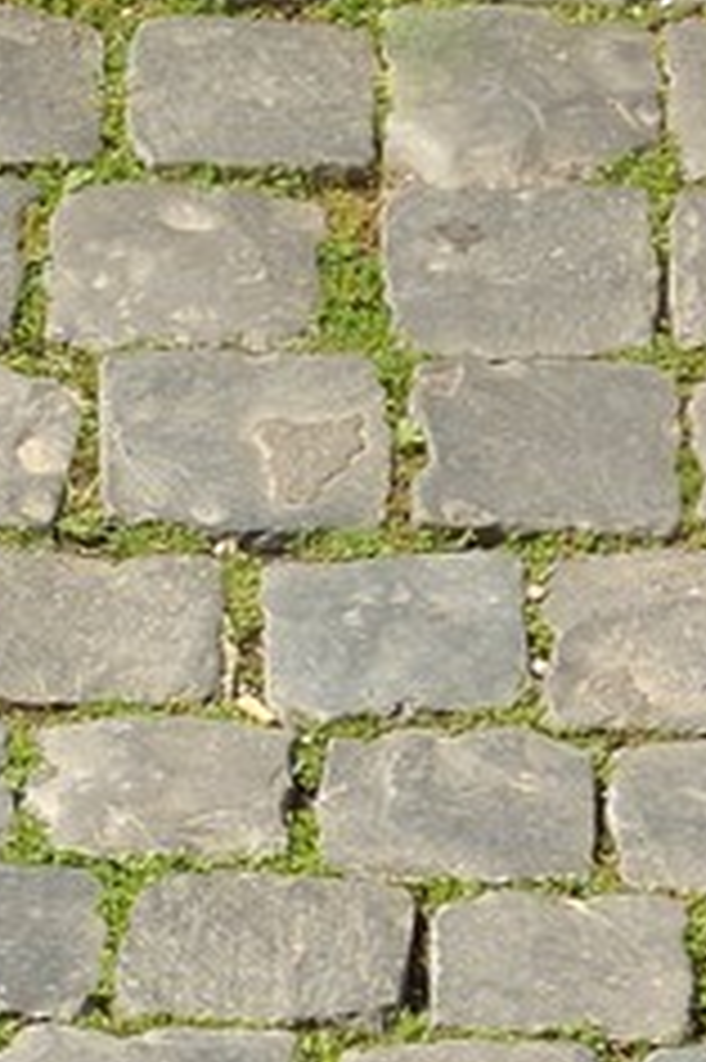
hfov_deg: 0.8
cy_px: -1701
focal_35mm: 1779
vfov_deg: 1.2
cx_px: -202
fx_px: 52417
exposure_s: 1/200
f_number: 5.6
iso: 100
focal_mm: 175
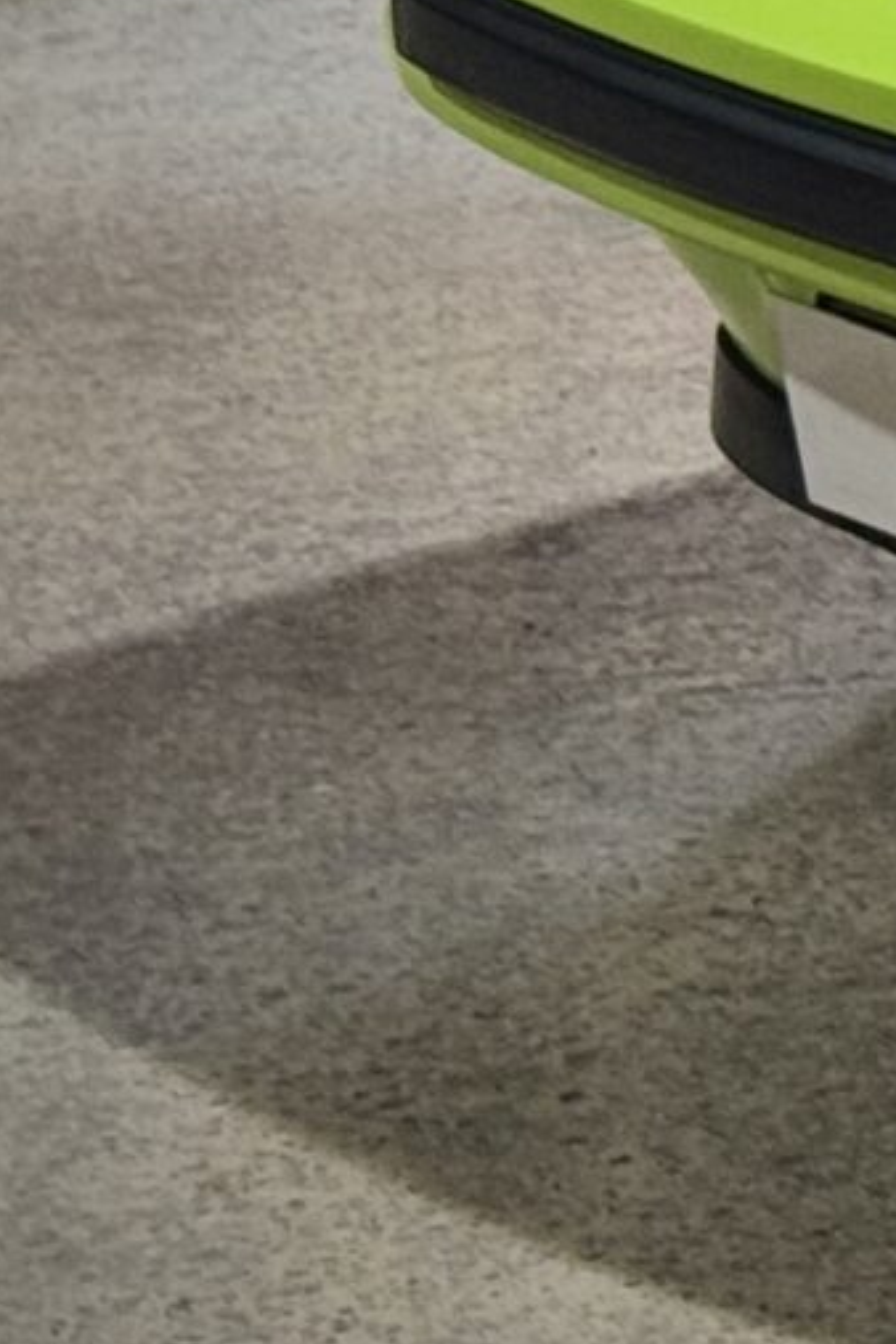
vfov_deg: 8.0
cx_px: 3337
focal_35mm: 252
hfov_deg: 5.0
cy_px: -795
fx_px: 9407
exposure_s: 1/50
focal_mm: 6.76
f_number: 1.78
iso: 160
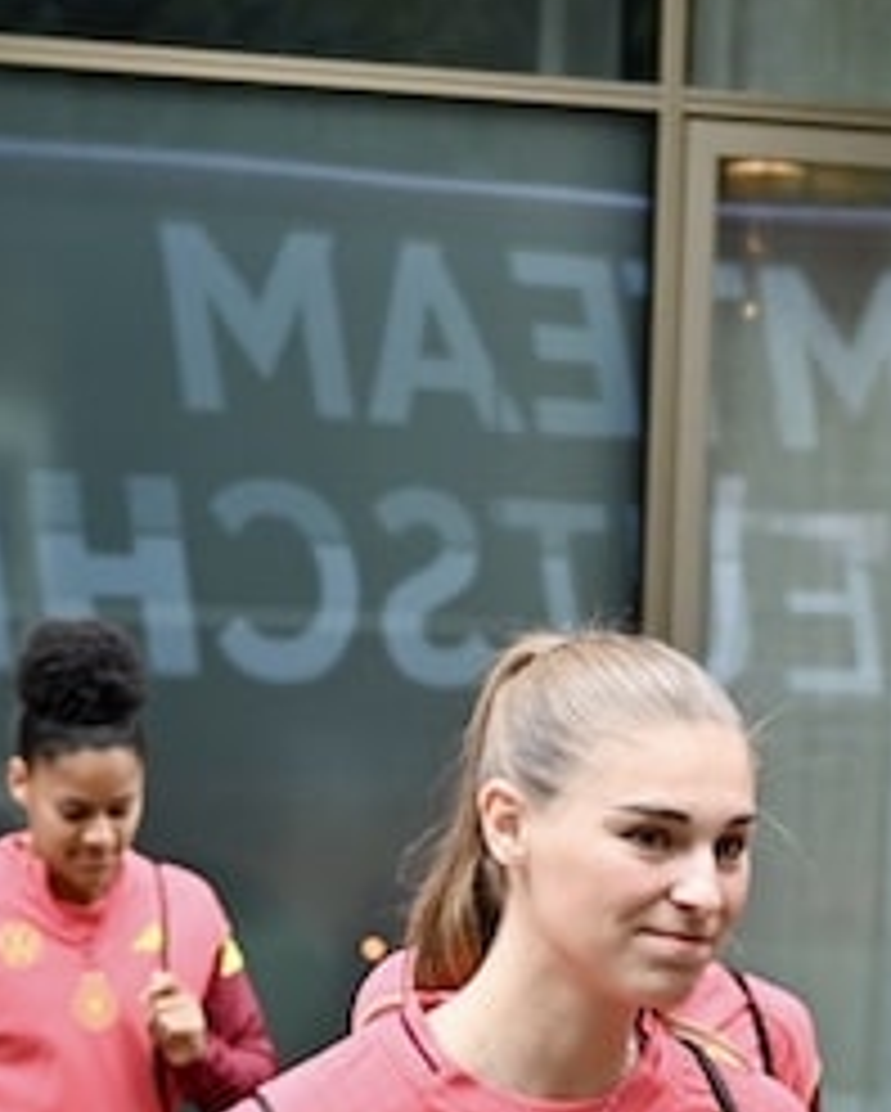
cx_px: 999
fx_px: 4477
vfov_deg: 13.8
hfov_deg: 11.2
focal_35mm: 136
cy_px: 1285
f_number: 2.8
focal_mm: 35
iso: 280
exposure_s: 1/100
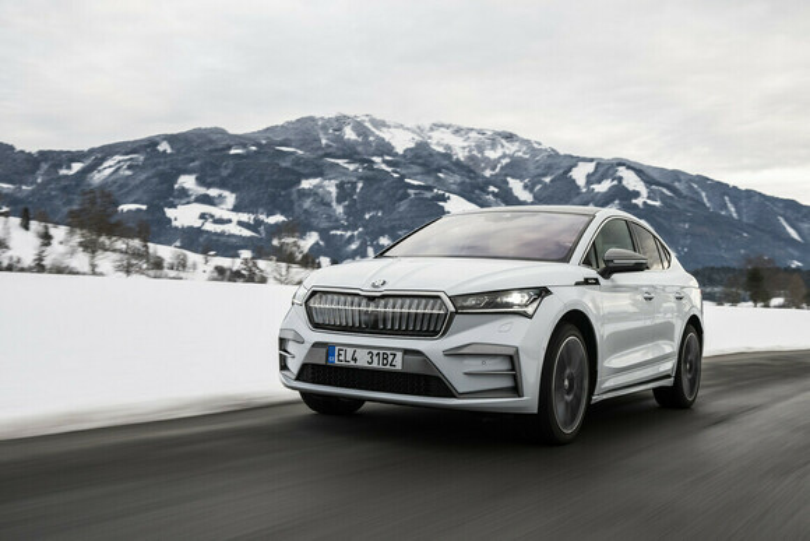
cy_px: 270
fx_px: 855
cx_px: 405
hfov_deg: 50.7
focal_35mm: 38
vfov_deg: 35.1
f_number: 7.1
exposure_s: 1/20
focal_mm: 38
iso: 200
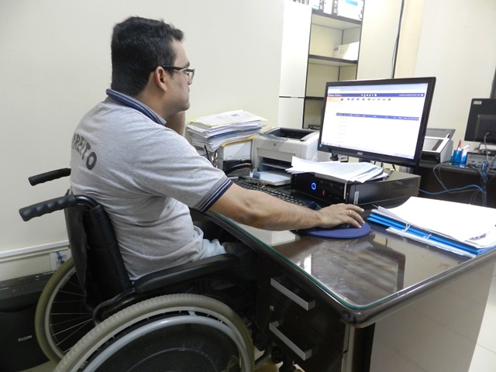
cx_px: 248
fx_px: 330
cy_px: 186
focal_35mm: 23
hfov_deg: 73.9
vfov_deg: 58.9
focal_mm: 4
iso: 400
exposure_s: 1/8
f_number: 3.4
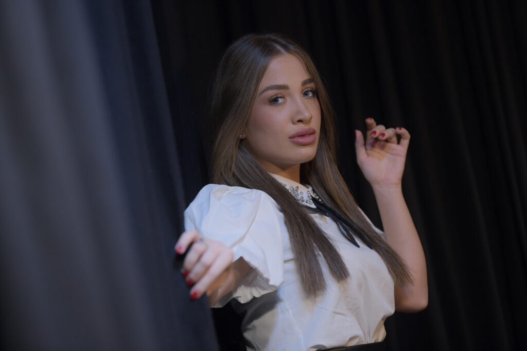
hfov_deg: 15.2
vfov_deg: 10.2
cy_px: 176
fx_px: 1976
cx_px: 264
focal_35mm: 135
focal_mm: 135
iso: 1250
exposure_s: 1/250
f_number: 2.8
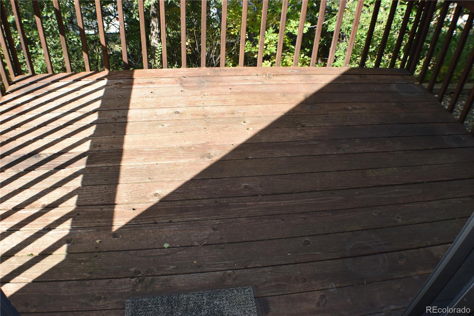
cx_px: 237
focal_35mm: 38
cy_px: 158
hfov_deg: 51.3
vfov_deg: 35.5
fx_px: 494
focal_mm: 25
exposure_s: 1/160
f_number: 6.3
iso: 100
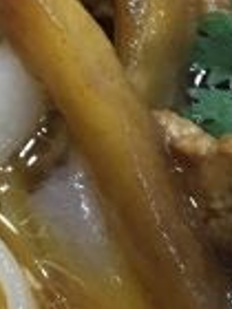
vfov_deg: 13.6
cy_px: 115
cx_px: -202
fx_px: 1296
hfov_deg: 9.7
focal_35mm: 145
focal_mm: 4.15
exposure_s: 1/10
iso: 100
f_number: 2.2
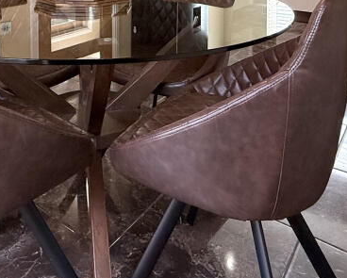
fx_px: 391
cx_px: 125
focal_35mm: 38
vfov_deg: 32.5
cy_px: -55
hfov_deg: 47.4
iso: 160
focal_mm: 2.22
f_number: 2.2
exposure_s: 1/99
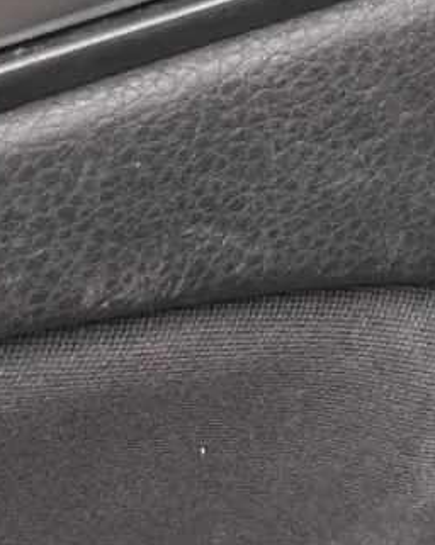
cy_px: -307
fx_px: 2451
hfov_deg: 9.8
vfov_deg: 12.0
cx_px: 658
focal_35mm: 152
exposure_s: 1/121
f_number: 1.5
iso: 100
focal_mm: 5.7
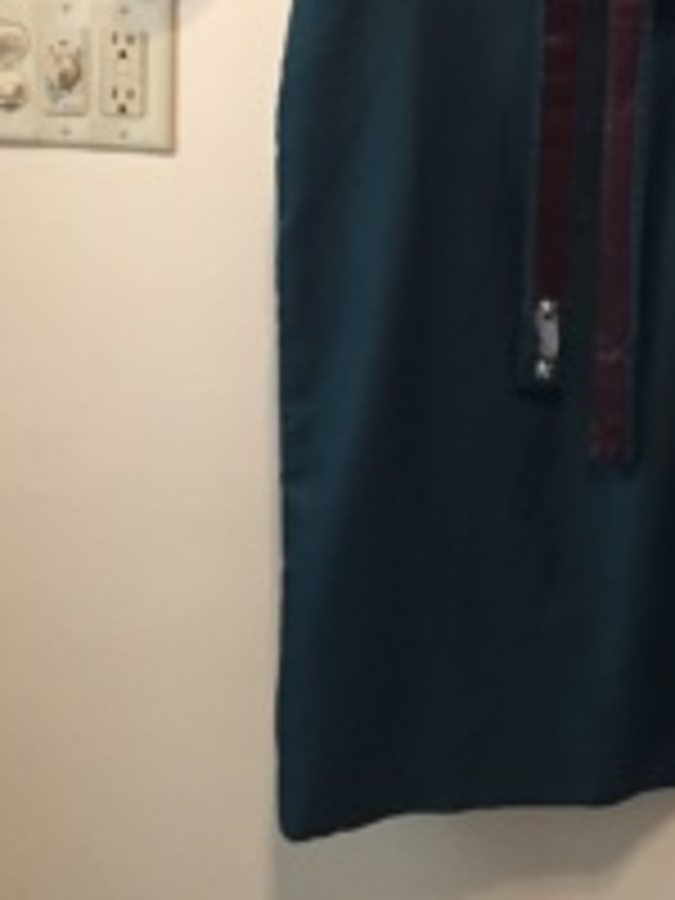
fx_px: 1508
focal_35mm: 58
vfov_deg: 31.5
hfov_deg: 24.7
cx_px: 567
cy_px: 76
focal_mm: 4.15
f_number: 2.2
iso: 250
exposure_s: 1/20
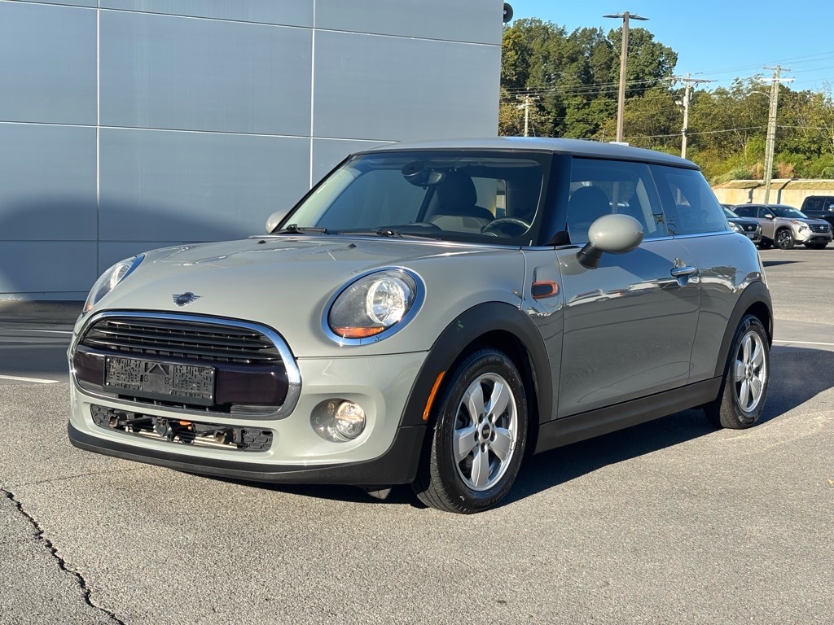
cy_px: 312
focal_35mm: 52
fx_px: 1253
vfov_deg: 28.0
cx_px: 417
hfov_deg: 36.8
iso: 32
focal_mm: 5.96
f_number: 1.6
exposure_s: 1/615
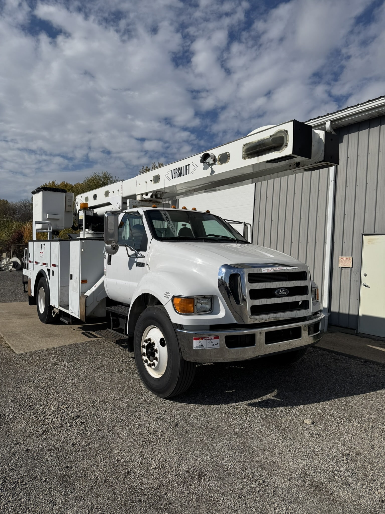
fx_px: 356
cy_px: 257
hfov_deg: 56.8
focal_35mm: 24
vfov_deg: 71.6
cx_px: 192
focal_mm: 6.76
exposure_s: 1/12346
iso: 80
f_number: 1.78
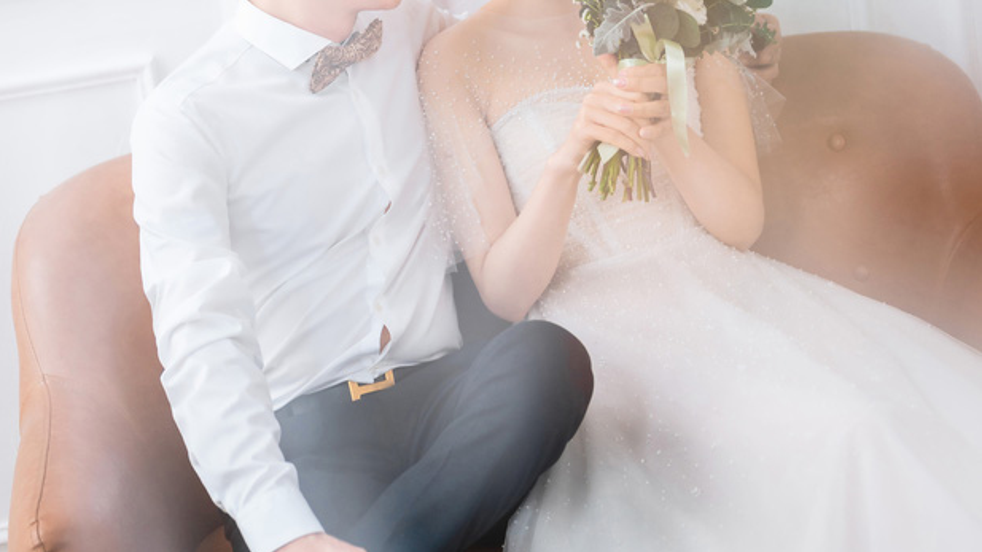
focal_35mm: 79
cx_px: 490
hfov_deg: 26.9
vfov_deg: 15.2
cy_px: 143
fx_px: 2057
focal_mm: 50
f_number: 2
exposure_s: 1/80
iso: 800
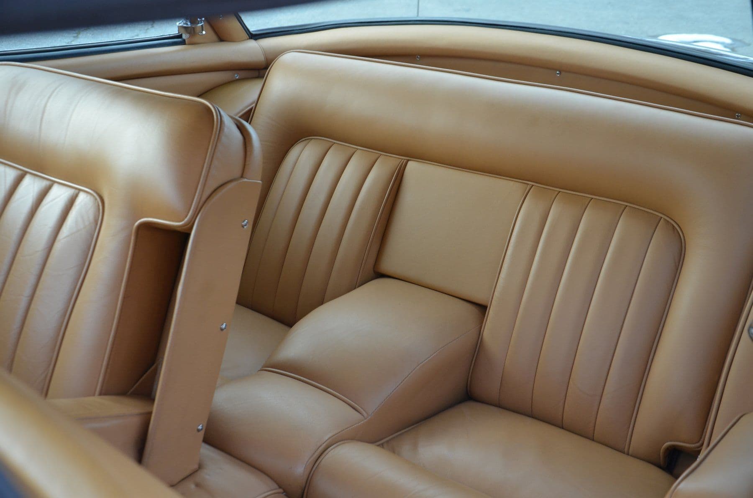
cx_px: 376
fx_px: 1002
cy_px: 249
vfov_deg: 27.9
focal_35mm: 48
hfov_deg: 41.2
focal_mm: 32
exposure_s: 1/125
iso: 400
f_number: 5.6
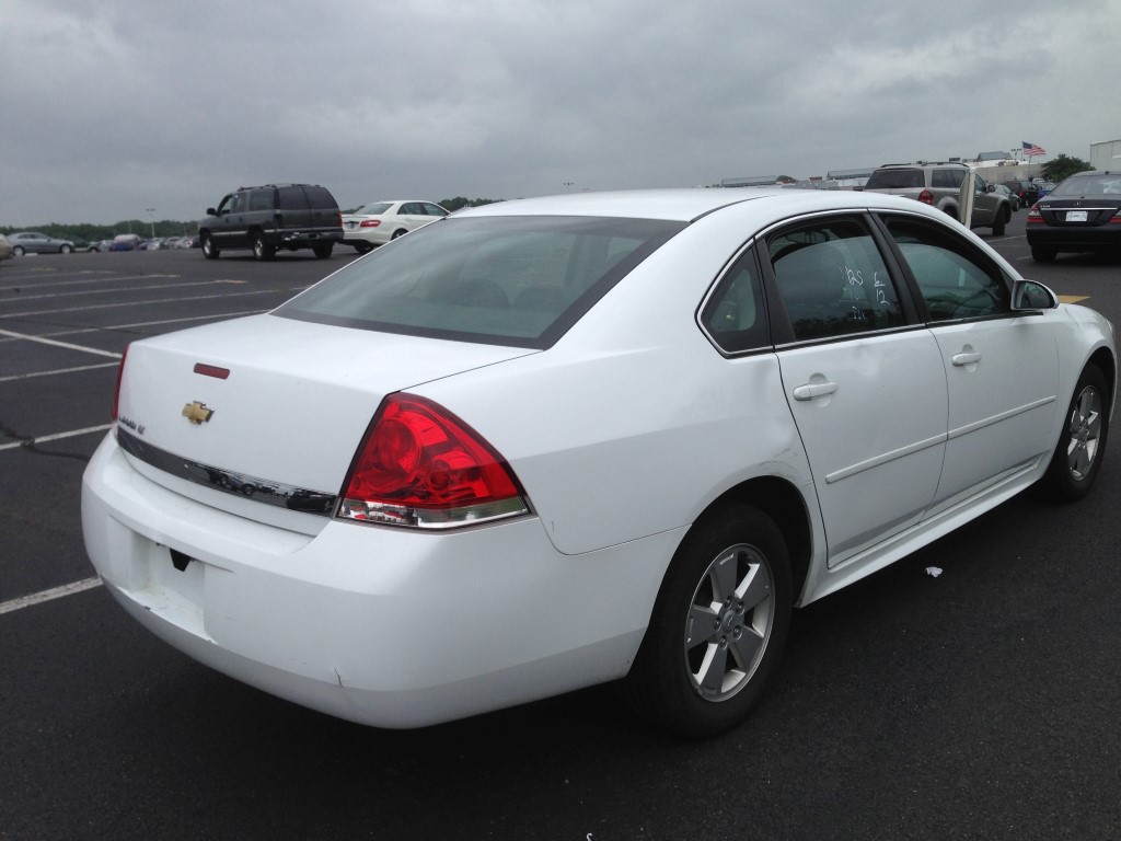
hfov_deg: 55.4
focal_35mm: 33
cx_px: 560
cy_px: 420
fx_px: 1069
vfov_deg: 42.9
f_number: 2.4
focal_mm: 4.12
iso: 50
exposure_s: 1/1153
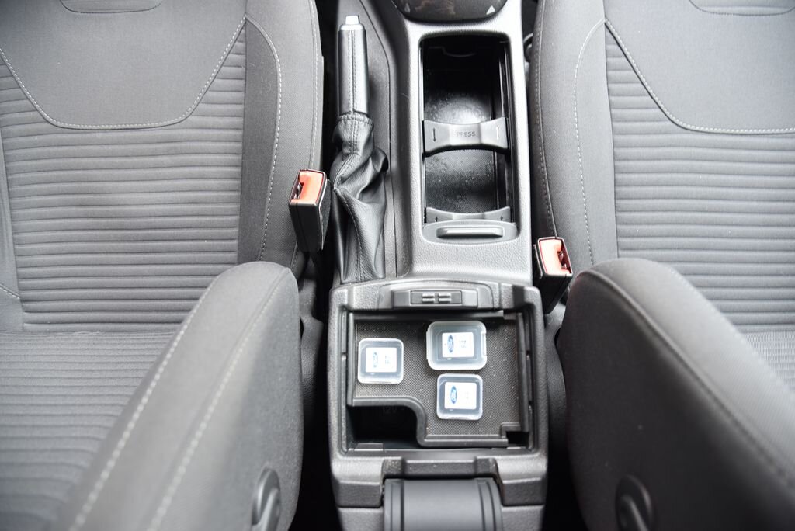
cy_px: 266
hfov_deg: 73.7
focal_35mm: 24
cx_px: 398
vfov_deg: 53.2
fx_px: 530
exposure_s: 1/25
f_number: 4
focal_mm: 24
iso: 500
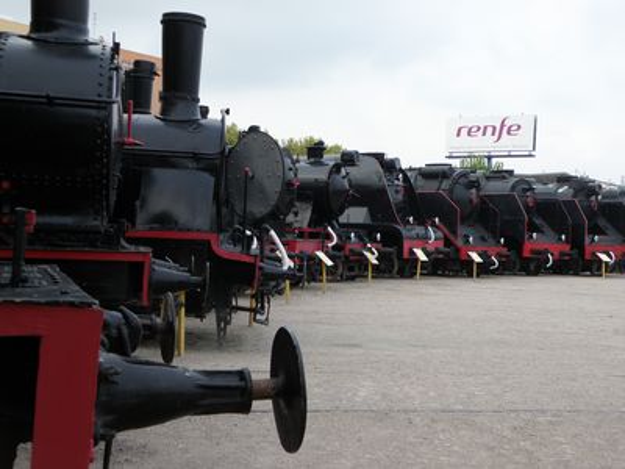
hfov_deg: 38.2
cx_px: 312
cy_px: 234
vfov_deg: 29.1
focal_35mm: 50
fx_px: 903
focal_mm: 8.87
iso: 64
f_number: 3.4
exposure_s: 1/60
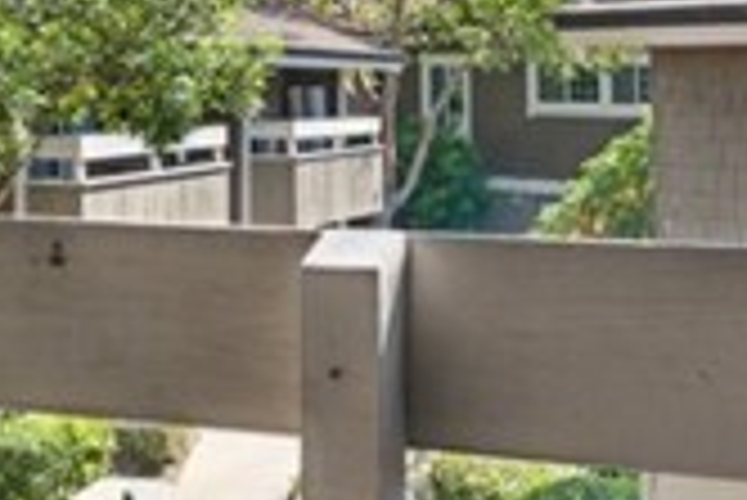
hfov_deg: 27.1
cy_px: 128
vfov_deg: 18.4
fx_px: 1537
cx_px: 216
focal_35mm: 74
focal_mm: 12
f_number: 8
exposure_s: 1/125
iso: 400
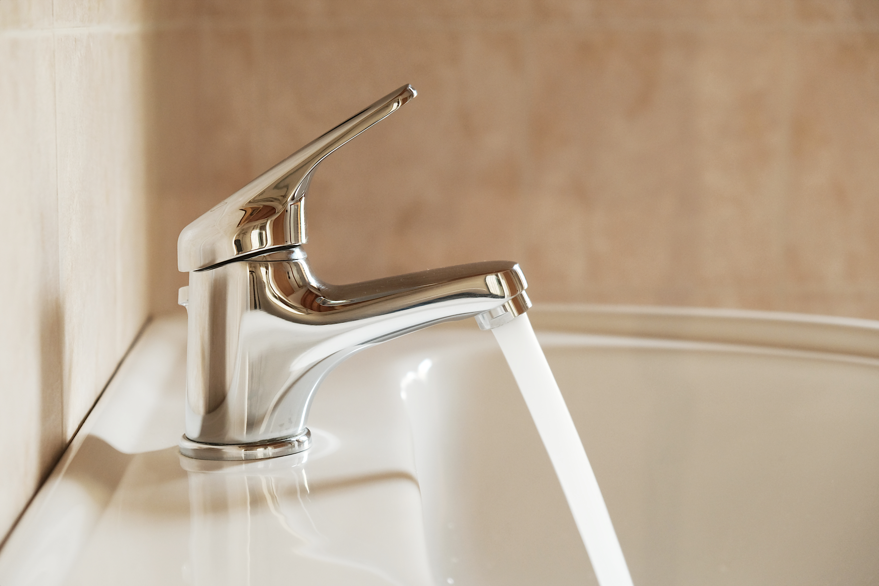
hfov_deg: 24.5
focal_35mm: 83
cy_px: 293
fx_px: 2026
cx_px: 440
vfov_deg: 16.5
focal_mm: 55
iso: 1000
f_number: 4
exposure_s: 1/15
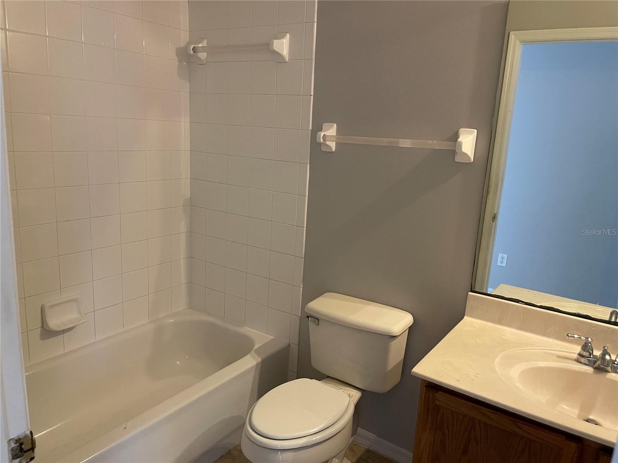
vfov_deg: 53.1
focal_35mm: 26
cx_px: 309
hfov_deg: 67.3
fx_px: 464
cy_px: 232
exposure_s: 1/60
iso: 400
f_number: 1.6
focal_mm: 4.2
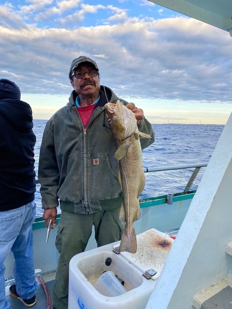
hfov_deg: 53.1
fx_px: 232
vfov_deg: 67.3
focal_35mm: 26
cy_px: 154
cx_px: 116
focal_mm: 4.25
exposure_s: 1/458
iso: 32
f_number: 1.8
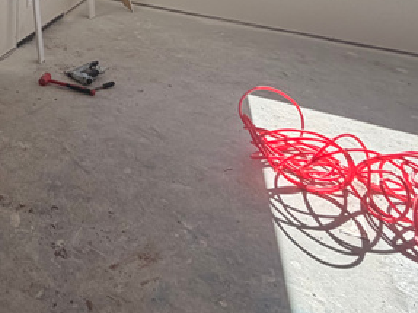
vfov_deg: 23.9
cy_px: -138
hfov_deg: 32.3
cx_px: -70
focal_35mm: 50
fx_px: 604
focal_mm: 2.22
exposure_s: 1/403
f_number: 2.2
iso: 50
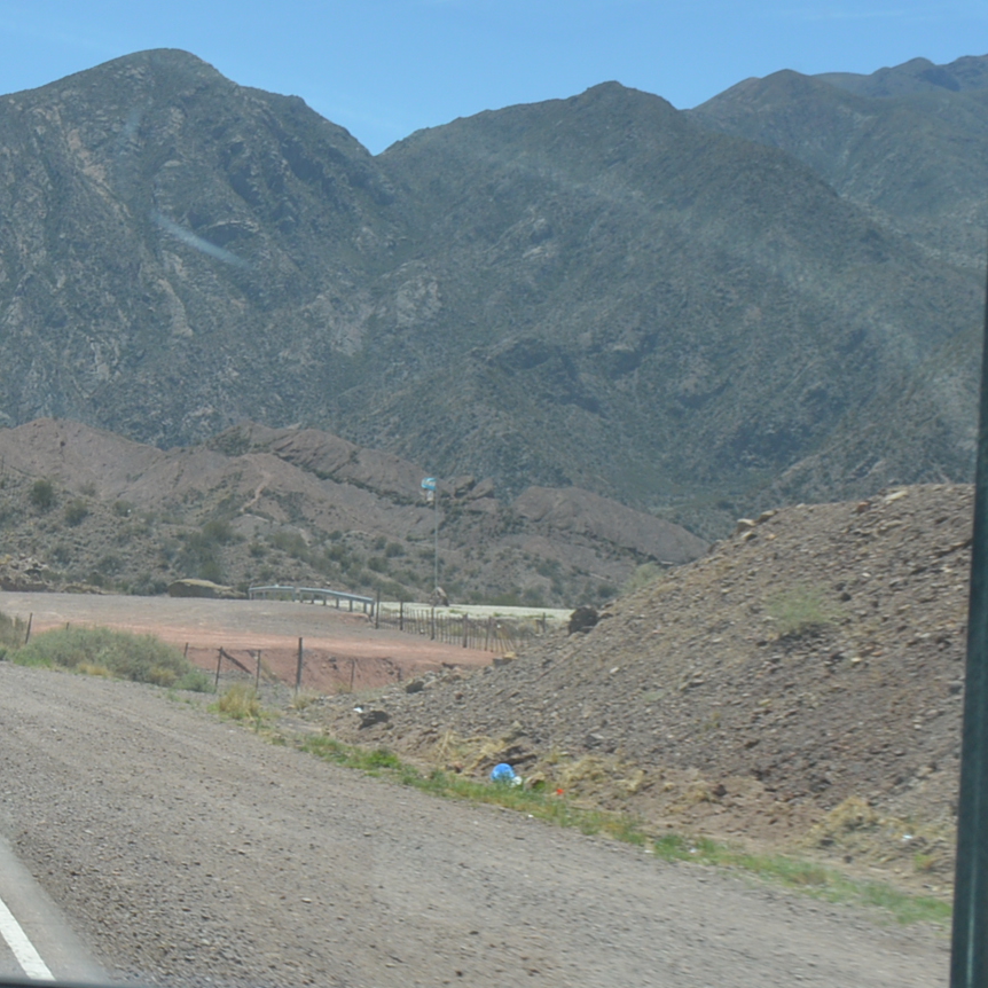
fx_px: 2583
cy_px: 194
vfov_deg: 21.4
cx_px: -213
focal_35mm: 80
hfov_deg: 20.2
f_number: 8
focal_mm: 18
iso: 100
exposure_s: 1/250
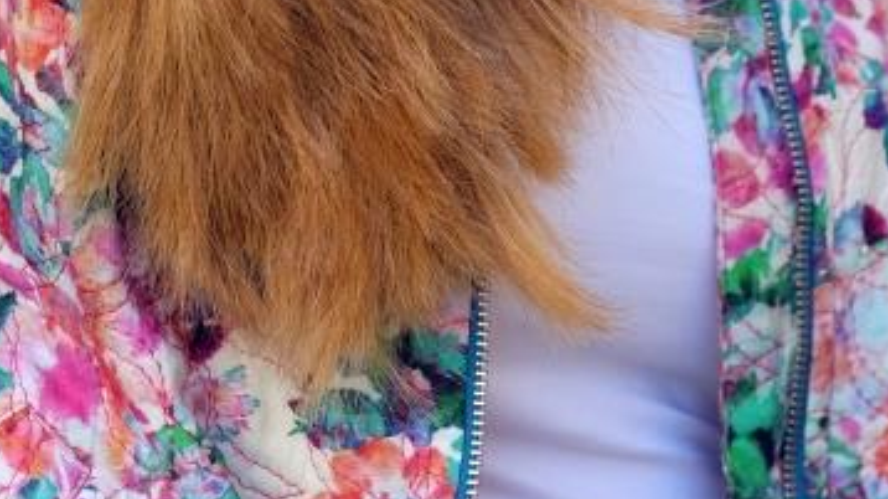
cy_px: -705
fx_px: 5931
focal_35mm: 252
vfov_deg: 4.7
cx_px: 492
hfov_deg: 8.6
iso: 320
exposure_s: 1/125
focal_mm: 56
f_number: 1.2
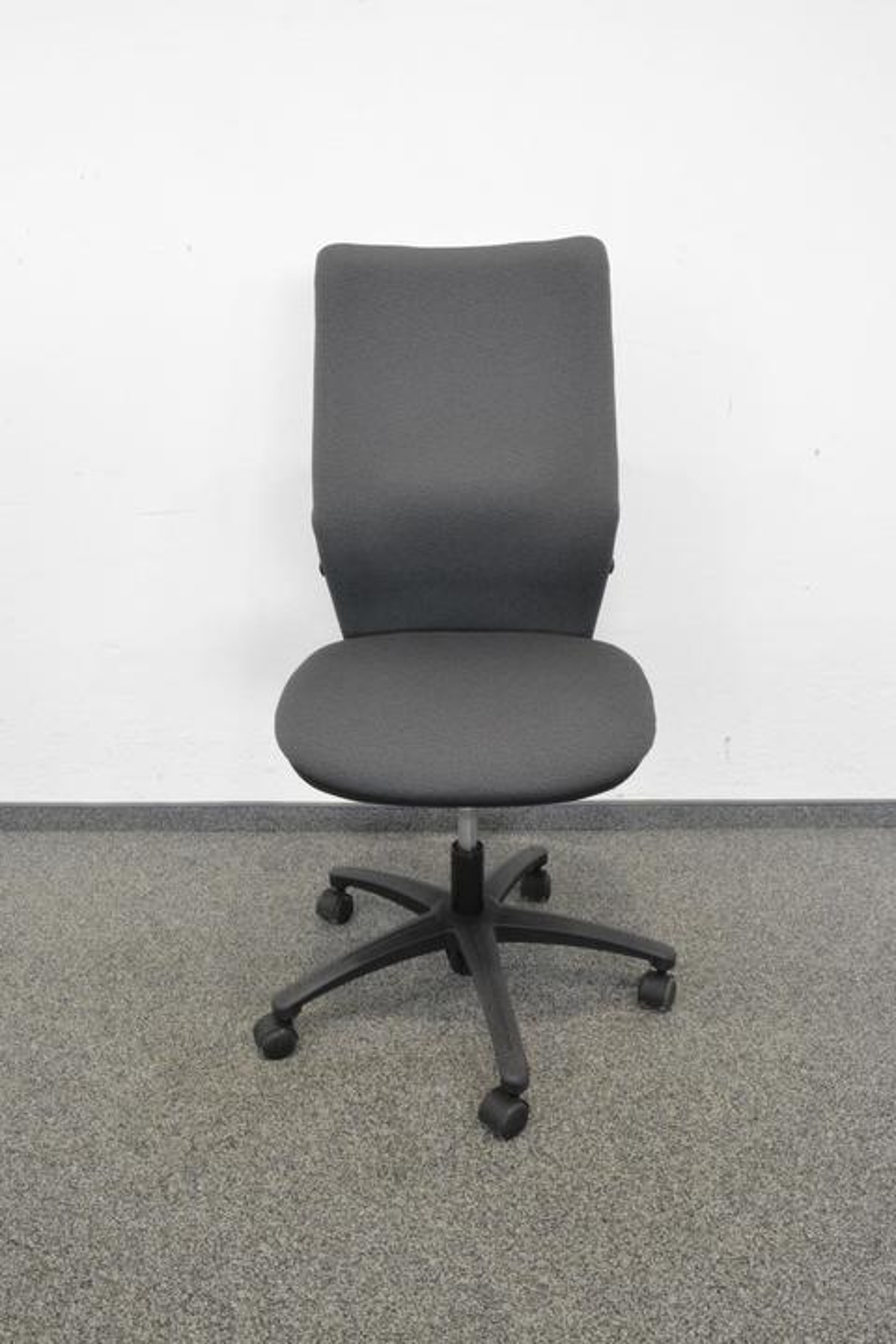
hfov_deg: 47.9
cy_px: 672
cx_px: 448
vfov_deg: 67.4
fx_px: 1008
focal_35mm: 27
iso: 4000
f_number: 22
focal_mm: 18
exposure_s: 1/40
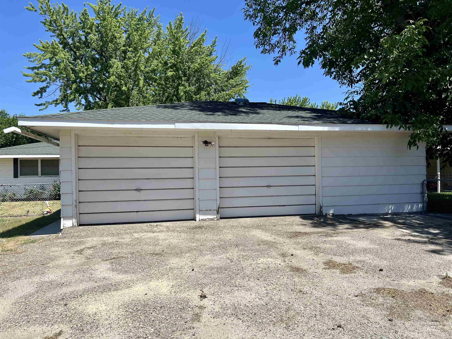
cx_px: 226
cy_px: 170
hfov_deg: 67.3
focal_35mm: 26
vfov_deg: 53.1
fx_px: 339
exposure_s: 1/3571
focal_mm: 5.7
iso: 50
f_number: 1.5
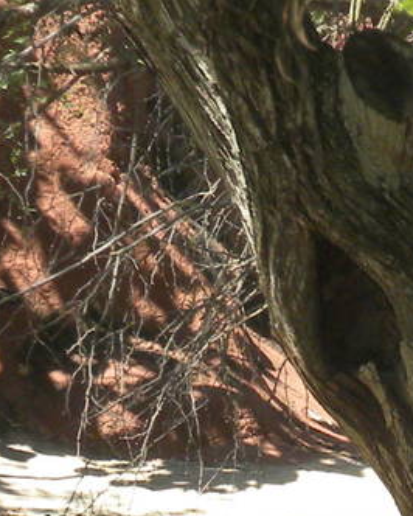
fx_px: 8533
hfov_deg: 2.8
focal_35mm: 559
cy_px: 657
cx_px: 581
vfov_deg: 3.5
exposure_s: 1/114
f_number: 5.1
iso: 90
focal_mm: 21
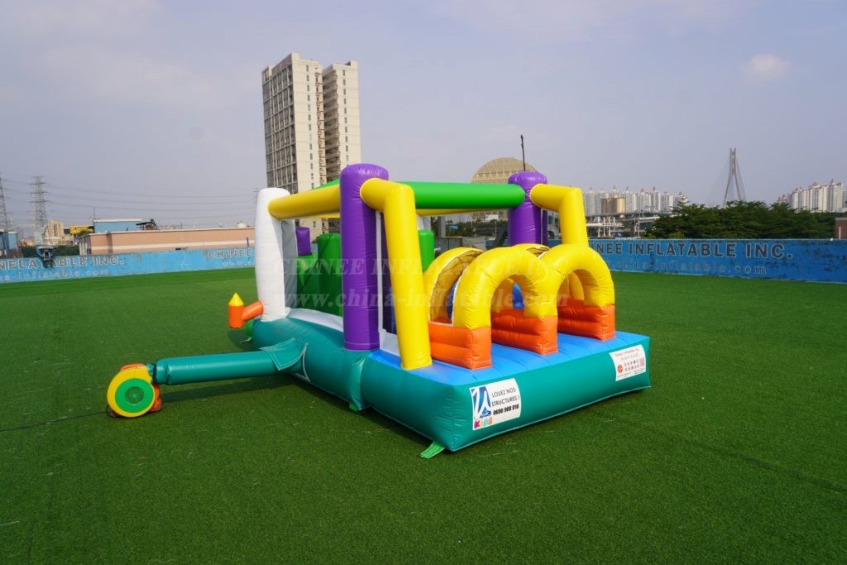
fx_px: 565
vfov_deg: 53.1
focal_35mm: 24
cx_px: 424
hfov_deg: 73.7
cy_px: 282
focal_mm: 16
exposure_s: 1/200
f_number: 10
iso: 100
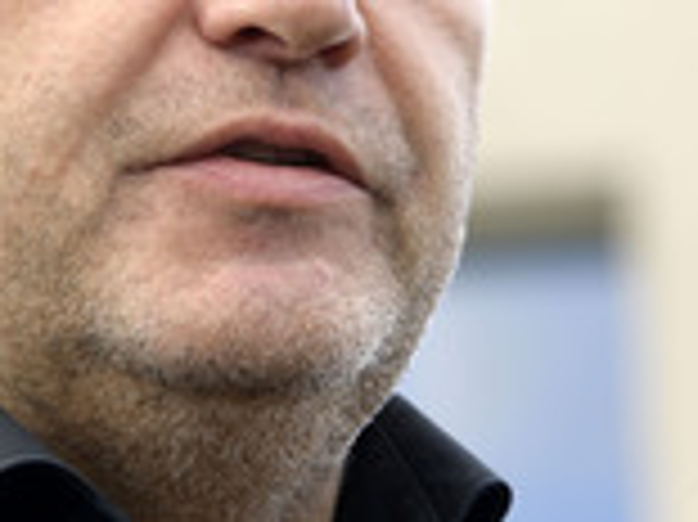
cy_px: -9
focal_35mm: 642
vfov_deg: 2.3
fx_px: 12935
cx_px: 137
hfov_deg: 3.1
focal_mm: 230
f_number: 8
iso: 800
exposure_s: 1/250
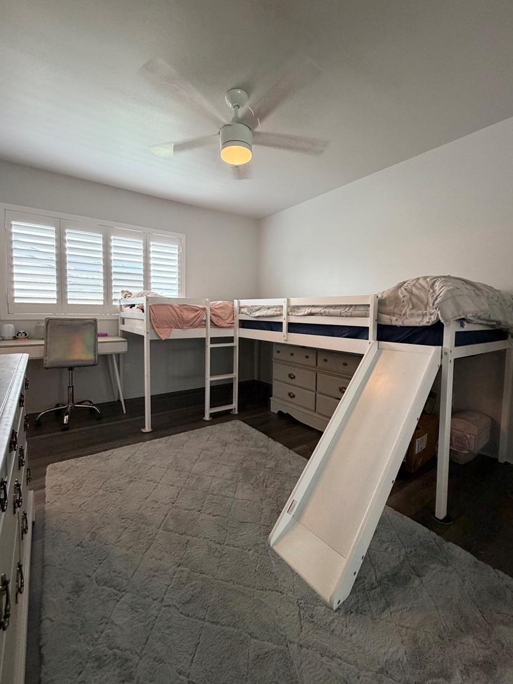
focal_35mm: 15
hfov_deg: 81.7
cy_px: 330
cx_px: 252
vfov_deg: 98.1
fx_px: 296
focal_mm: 2.22
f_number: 2.2
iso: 250
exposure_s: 1/60
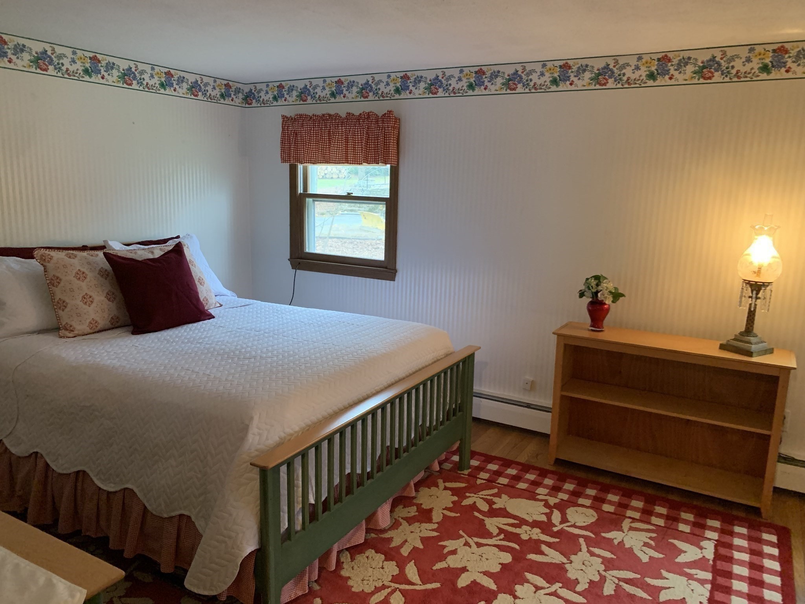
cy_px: 302
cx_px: 402
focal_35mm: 26
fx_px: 605
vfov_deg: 53.1
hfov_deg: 67.3
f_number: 1.8
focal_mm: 4.25
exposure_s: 1/40
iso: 400
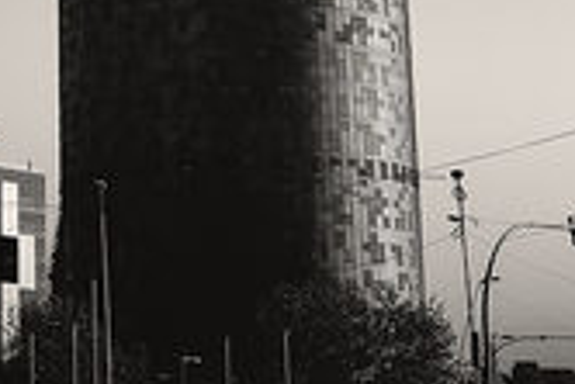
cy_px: -107
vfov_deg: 10.8
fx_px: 1995
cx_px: -256
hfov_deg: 15.3
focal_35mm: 125
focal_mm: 23
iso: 200
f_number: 11
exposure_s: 1/500
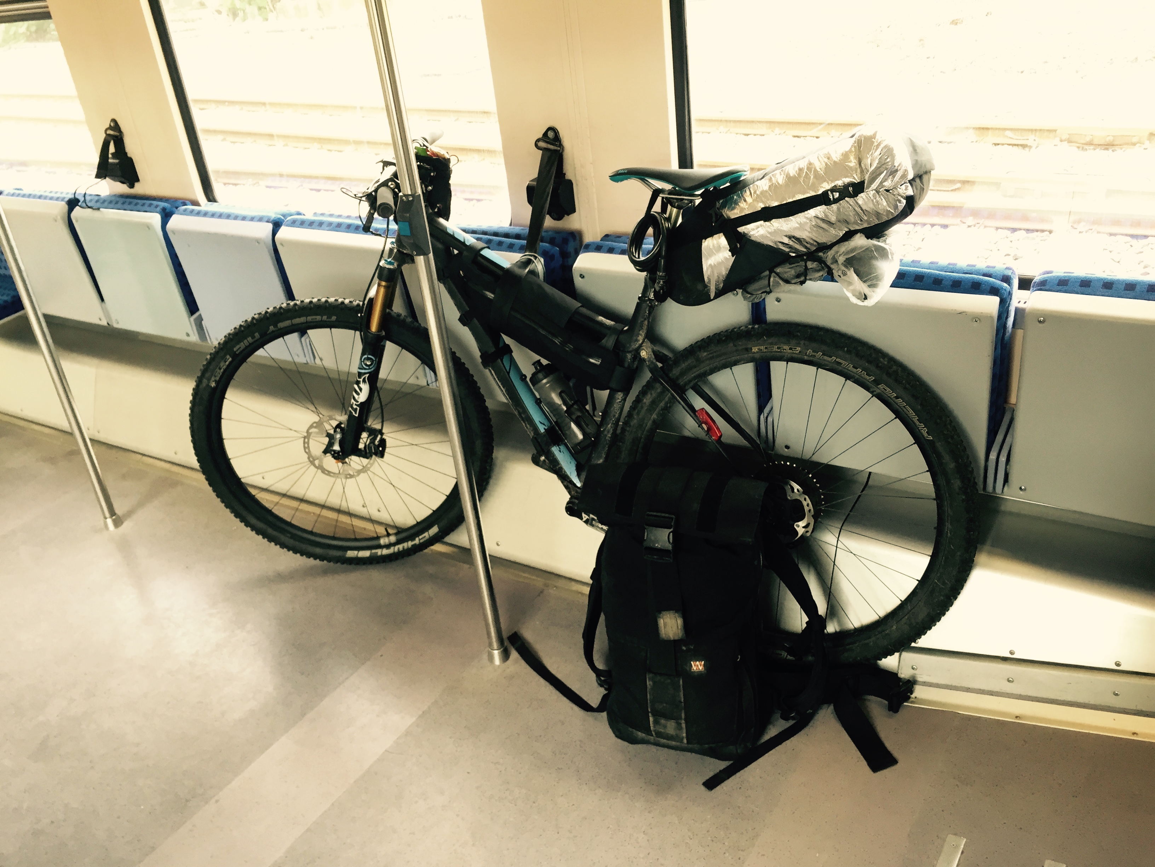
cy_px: 434
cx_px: 578
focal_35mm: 29
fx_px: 968
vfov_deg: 48.2
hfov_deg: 61.7
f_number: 2.2
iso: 64
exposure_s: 1/30
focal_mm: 4.15
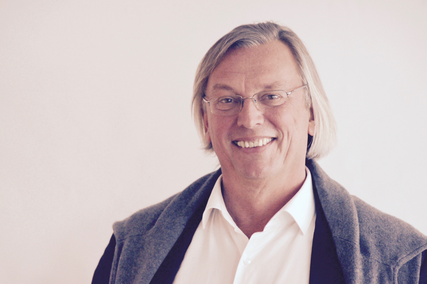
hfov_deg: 10.1
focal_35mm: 205
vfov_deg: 6.7
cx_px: 213
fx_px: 2424
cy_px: 143
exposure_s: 1/80
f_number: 4.5
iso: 1600
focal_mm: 135
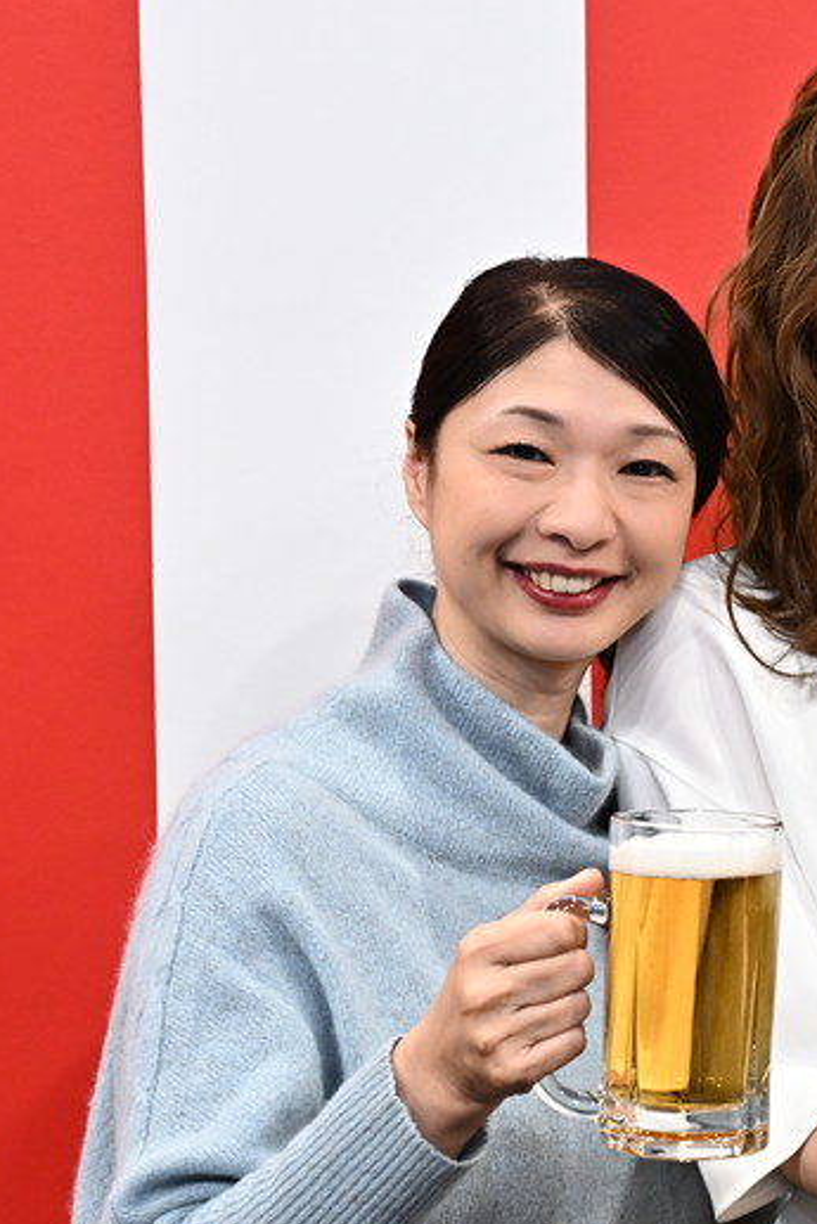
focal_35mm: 89
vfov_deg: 22.8
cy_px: 742
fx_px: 3027
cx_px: 1044
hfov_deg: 14.7
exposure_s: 1/100
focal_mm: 46
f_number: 8
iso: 2000
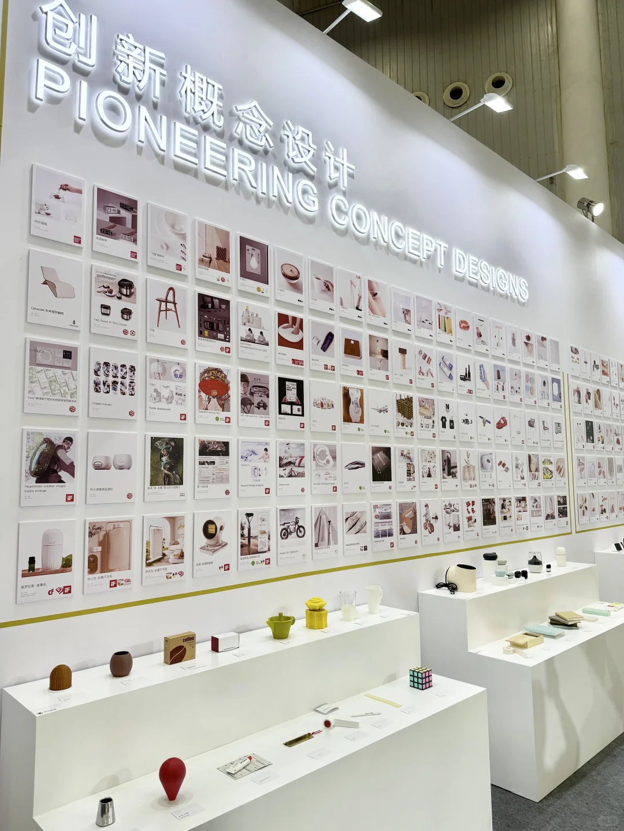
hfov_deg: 56.8
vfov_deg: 71.6
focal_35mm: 24
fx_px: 577
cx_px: 312
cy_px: 416
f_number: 1.78
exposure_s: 1/387
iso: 100
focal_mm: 6.76
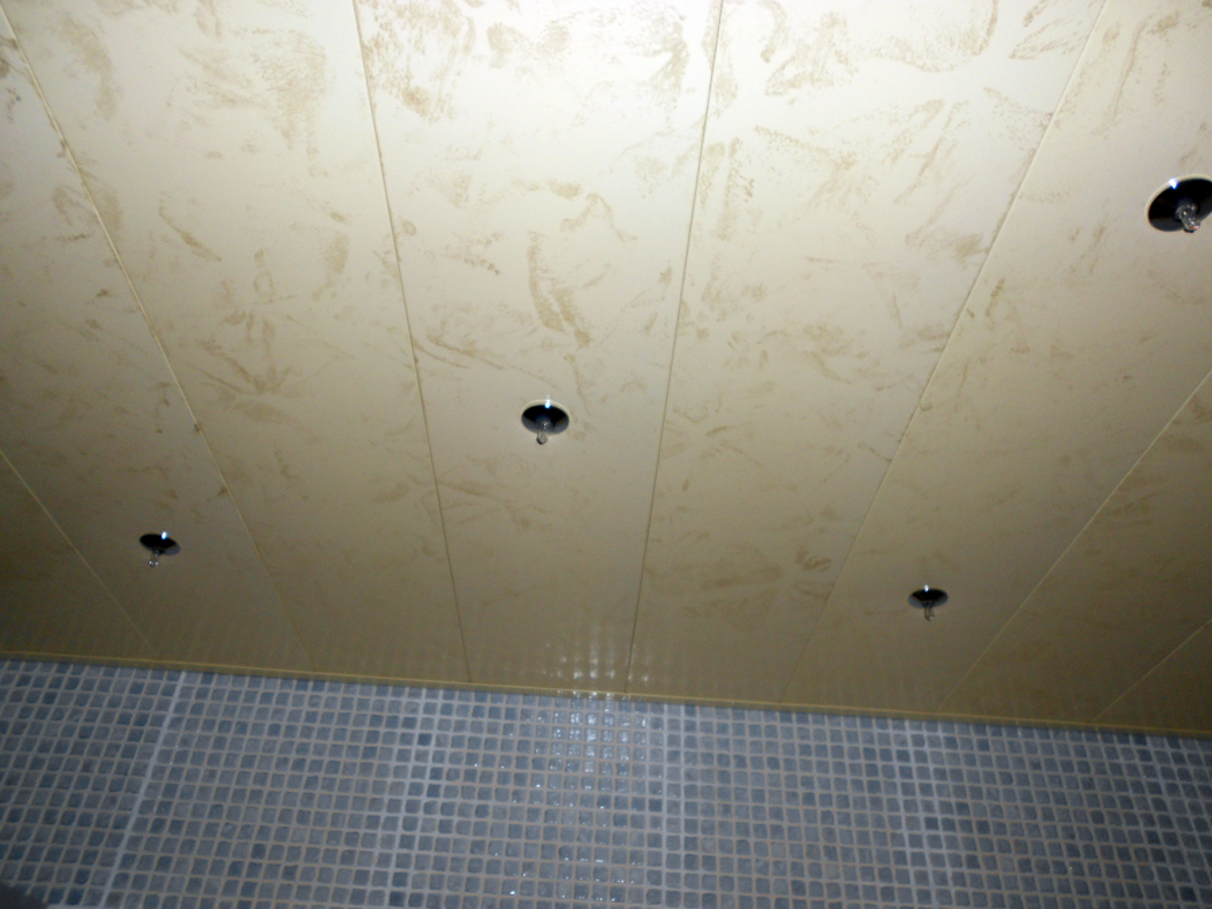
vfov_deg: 53.1
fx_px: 910
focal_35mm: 26
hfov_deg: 67.3
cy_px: 454
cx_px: 606
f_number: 3.2
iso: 80
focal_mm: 4.6
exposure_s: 1/25
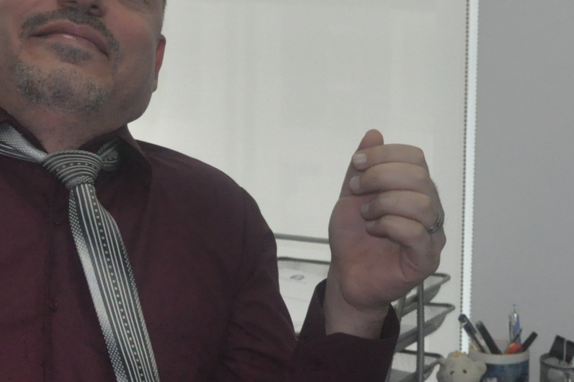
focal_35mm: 112
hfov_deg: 18.2
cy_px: 78
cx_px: 179
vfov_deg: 12.2
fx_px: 1780
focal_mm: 21
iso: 800
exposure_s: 1/200
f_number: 4
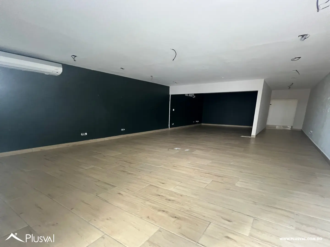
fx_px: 124
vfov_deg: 89.9
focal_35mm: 13
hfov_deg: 106.2
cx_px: 165
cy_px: 124
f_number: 1.8
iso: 640
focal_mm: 1.57
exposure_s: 1/60
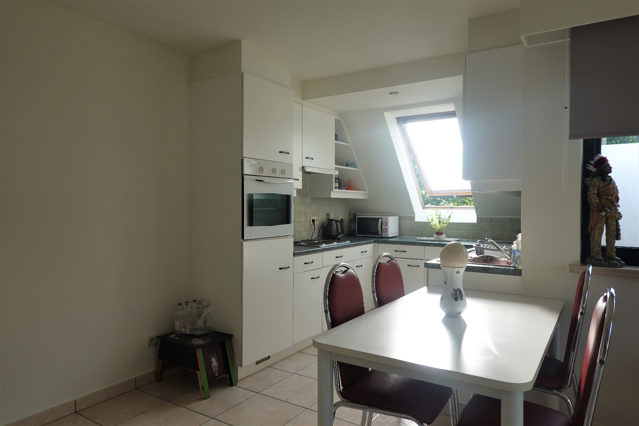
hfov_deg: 73.7
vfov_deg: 53.1
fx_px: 426
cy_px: 213
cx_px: 320
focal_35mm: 24
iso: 125
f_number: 3.2
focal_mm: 9
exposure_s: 1/200
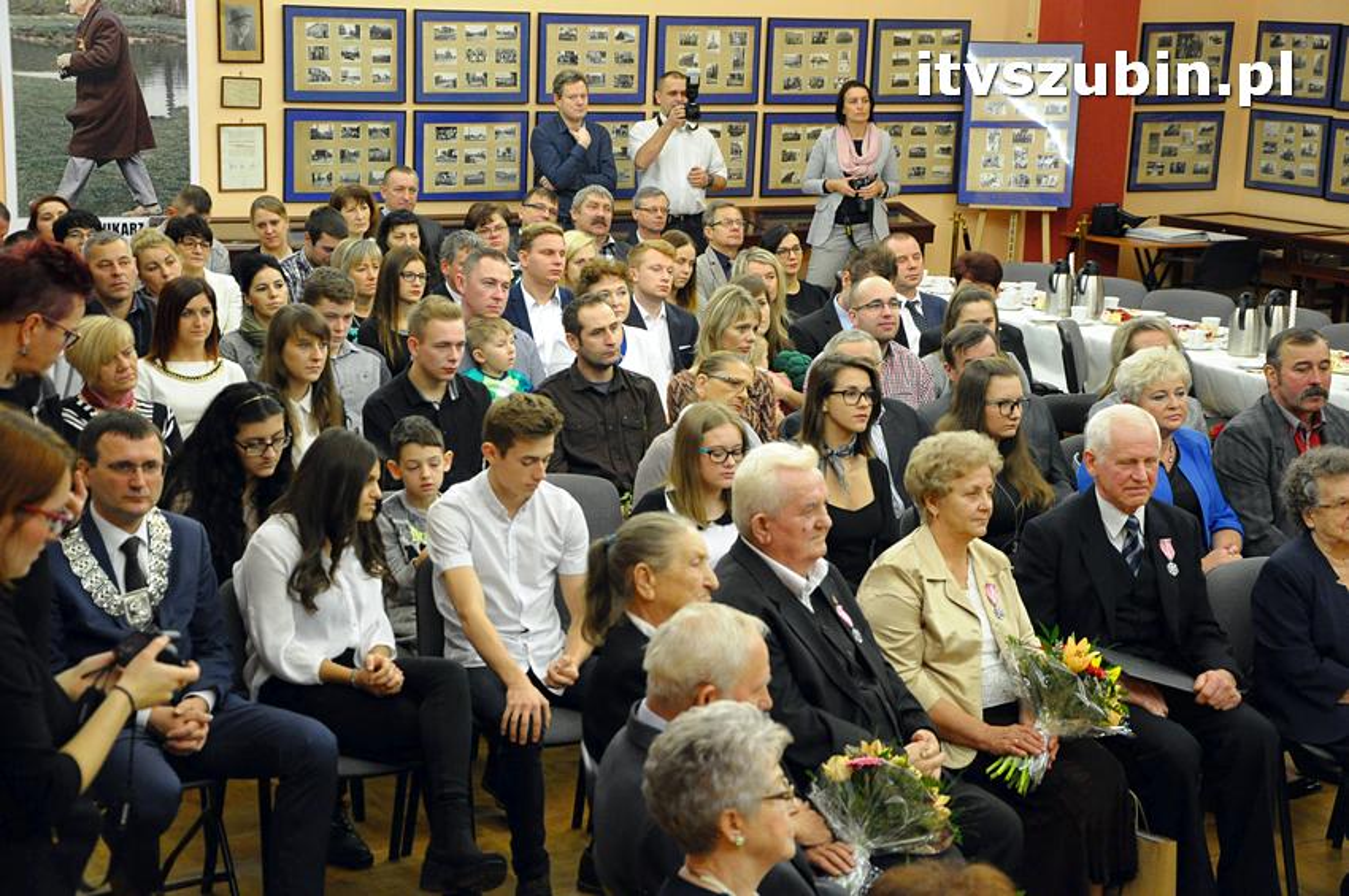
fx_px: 2695
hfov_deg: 28.1
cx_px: 674
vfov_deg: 18.9
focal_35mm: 72
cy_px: 448
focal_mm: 48
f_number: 5.6
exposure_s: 1/80
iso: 2500
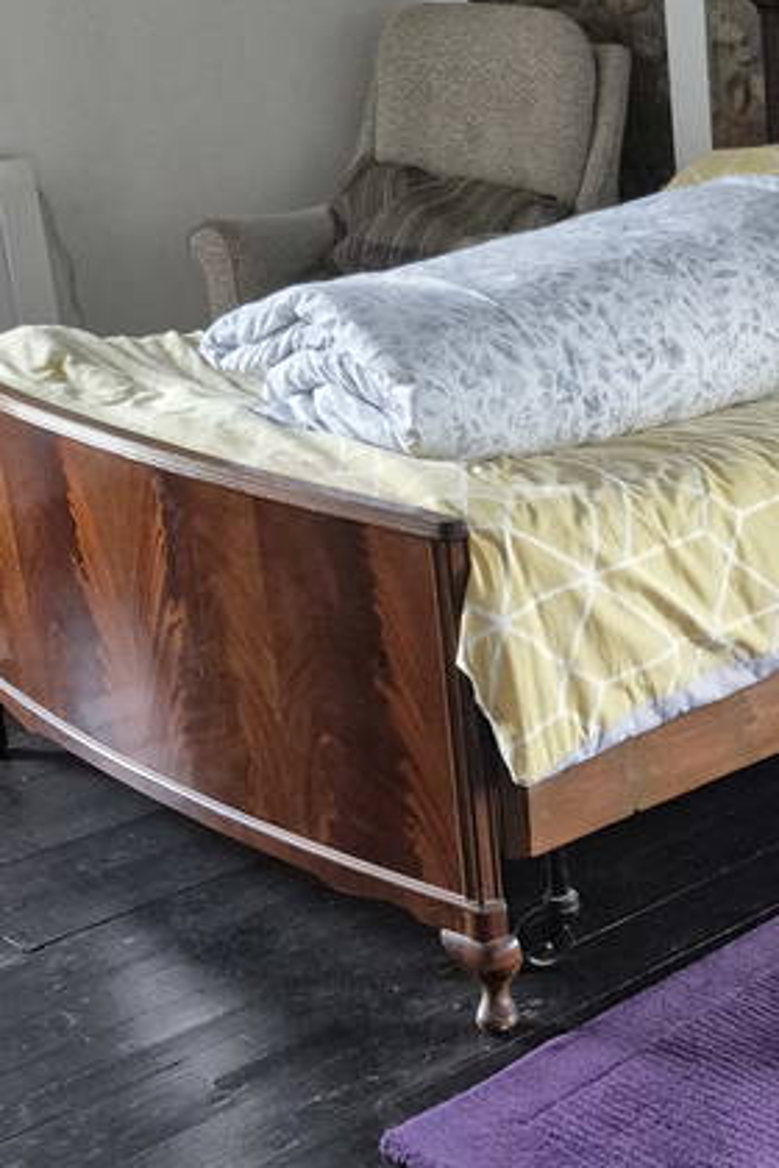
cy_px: 704
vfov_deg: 43.4
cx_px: 943
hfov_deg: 26.4
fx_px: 1461
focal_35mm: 45
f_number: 1.8
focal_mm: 5.4
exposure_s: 1/100
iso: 1600
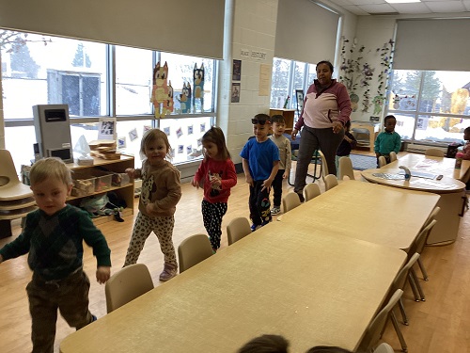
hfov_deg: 58.4
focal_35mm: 31
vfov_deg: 45.4
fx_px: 421
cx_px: 235
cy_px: 176
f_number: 2.4
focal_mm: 3.3
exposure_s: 1/60
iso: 50
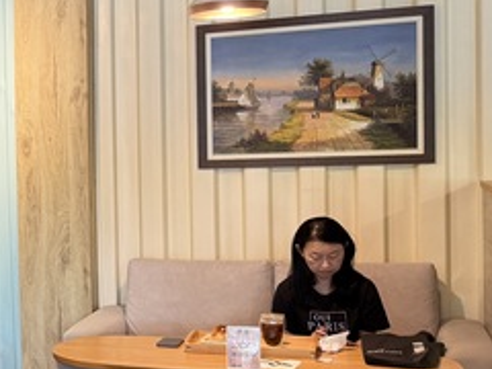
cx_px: -199
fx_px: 1023
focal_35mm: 72
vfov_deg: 20.4
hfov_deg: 23.0
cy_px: 217
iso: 200
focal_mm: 6.76
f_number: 1.78
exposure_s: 1/60
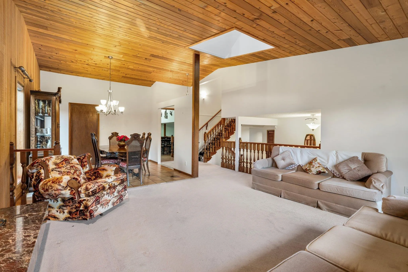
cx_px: 204
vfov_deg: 73.8
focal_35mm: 16
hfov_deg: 96.7
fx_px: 181
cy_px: 136
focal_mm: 16
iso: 500
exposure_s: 1
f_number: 7.1
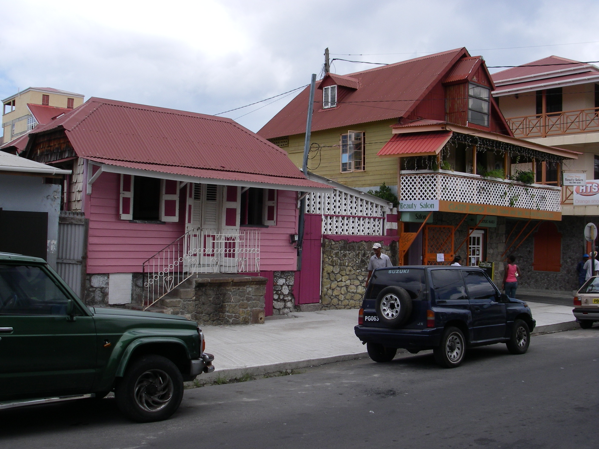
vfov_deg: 37.7
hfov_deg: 49.0
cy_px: 224
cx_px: 300
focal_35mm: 38
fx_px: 658
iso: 80
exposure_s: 1/250
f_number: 6.6
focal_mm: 6.3
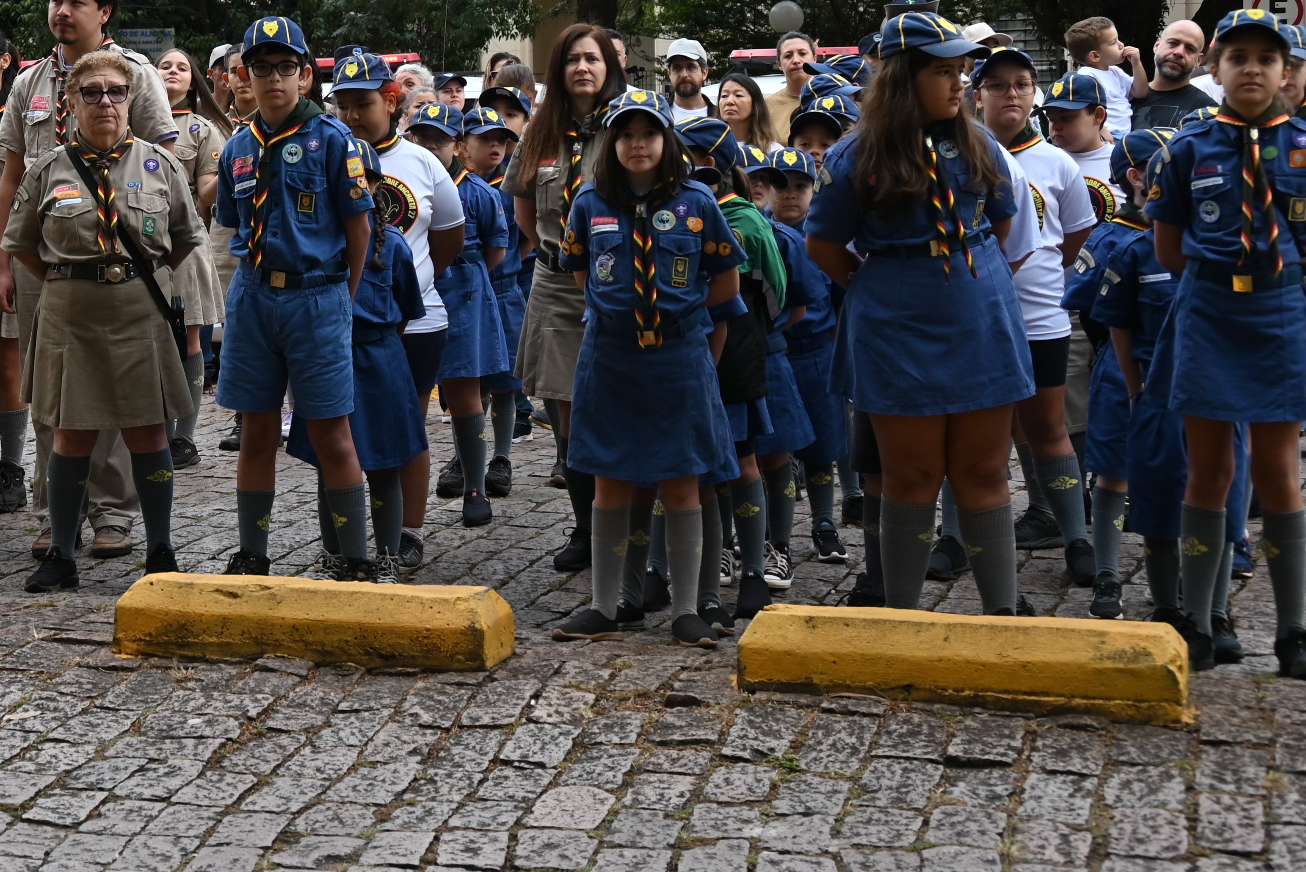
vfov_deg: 17.3
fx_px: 2830
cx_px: 136
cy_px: 144
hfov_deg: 25.2
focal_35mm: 78
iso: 400
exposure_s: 1/250
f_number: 5
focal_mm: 40
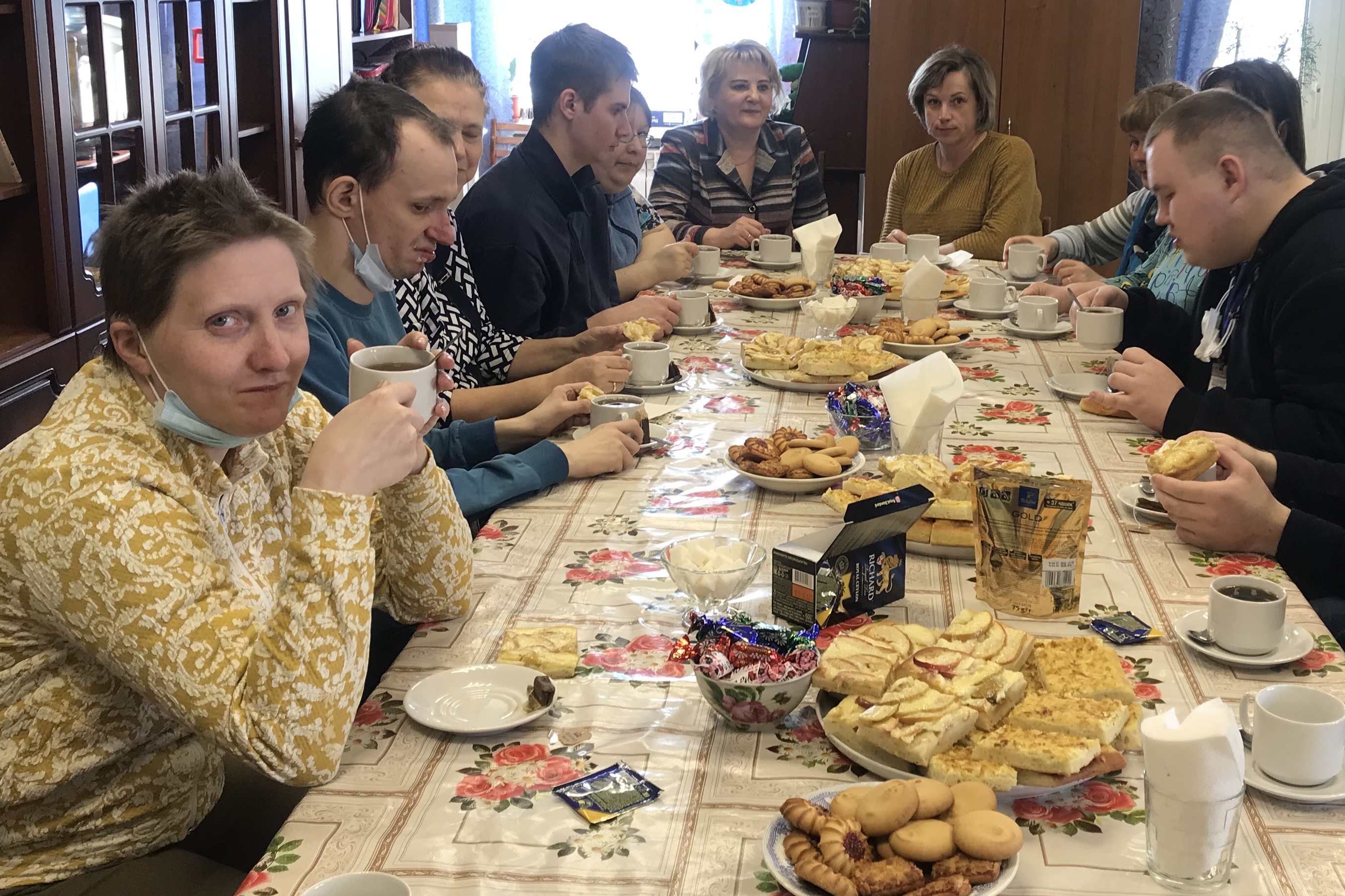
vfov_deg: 31.1
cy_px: 340
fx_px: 1606
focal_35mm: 43
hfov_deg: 45.1
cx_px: 821
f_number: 1.8
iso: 25
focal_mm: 3.99
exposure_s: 1/50
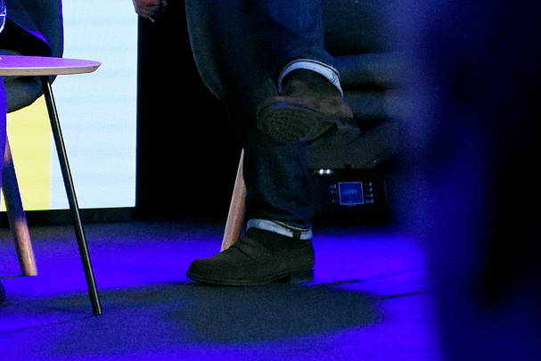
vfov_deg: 3.9
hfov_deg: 5.8
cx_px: 93
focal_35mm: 354
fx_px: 5321
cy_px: -20
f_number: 4
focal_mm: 70
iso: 5000
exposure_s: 1/500
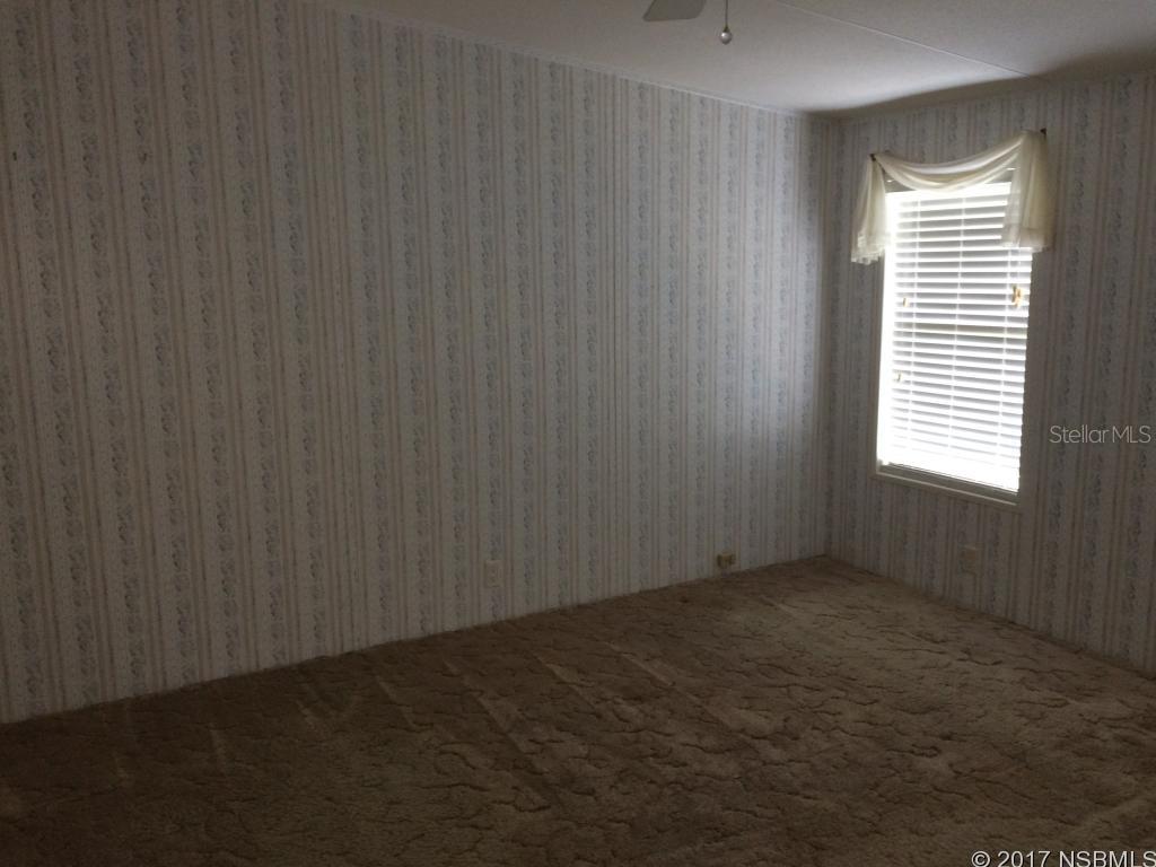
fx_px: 968
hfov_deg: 61.7
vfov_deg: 48.2
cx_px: 578
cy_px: 434
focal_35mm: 29
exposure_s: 1/30
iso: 160
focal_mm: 4.15
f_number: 2.2
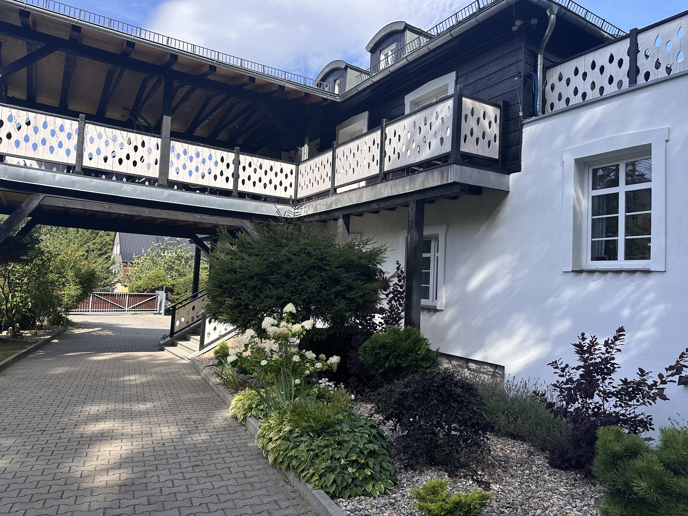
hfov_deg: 71.6
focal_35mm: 24
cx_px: 344
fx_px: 477
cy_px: 258
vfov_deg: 56.8
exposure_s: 1/1473
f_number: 1.78
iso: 80
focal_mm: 6.86
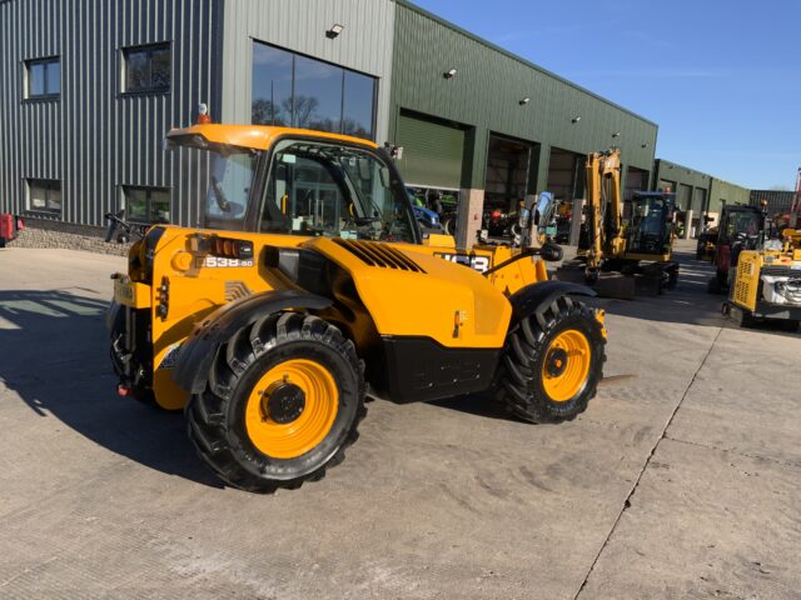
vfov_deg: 48.2
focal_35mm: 29
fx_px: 671
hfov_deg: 61.7
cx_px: 400
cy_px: 300
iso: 16
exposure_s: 1/1534
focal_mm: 3
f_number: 1.8
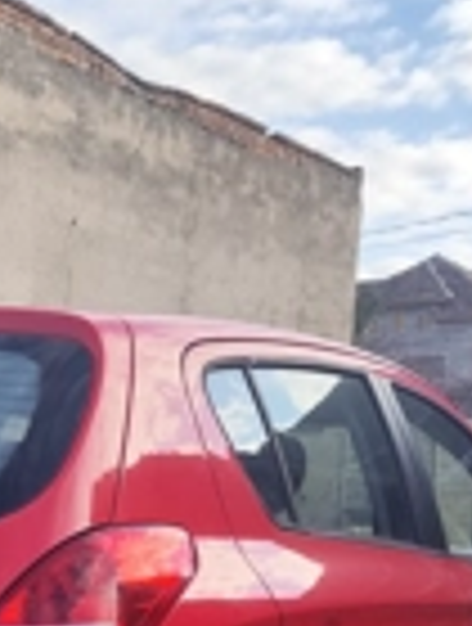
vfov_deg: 25.0
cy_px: 838
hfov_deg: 22.1
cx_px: 99
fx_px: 1194
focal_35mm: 66
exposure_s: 1/568
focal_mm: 6.19
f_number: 1.65
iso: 50
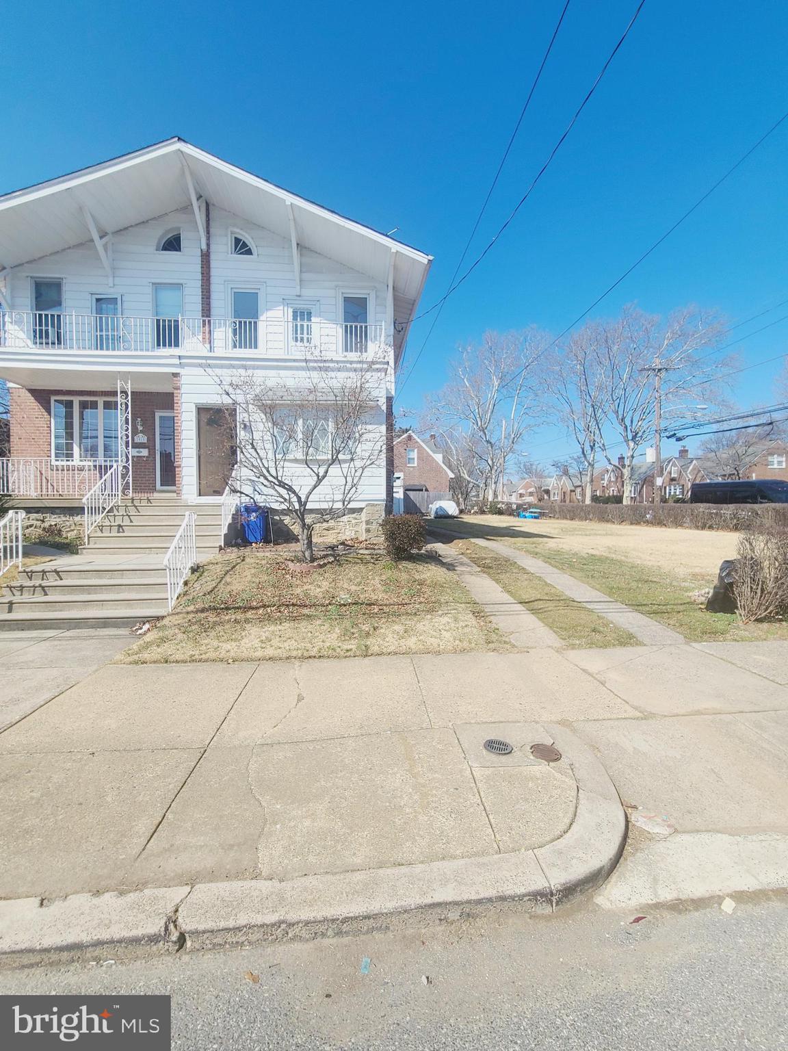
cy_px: 526
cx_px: 394
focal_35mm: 13
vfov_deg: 106.2
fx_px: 395
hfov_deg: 89.9
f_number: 2.2
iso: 50
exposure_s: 1/1957
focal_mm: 2.2
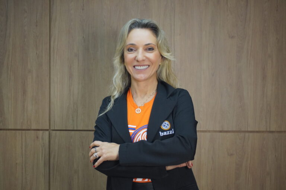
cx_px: 143
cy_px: 95
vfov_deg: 25.8
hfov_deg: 37.9
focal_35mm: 52
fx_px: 417
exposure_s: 1/160
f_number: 4.5
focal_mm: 35
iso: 1600
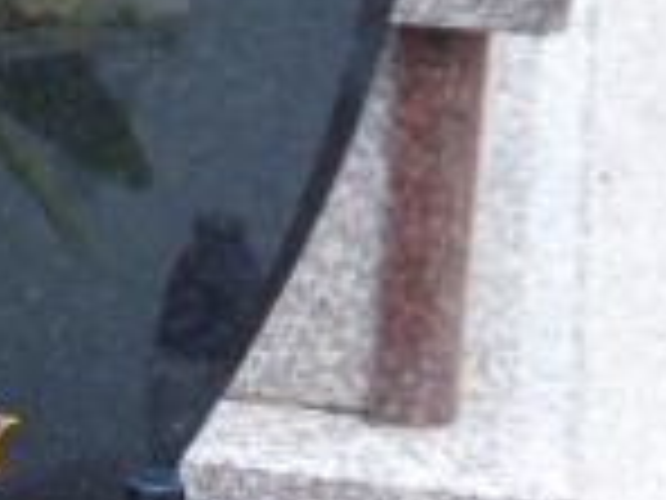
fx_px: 3829
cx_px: -531
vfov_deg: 7.4
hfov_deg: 9.5
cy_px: -117
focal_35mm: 199
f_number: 4.1
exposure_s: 1/30
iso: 100
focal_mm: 8.2
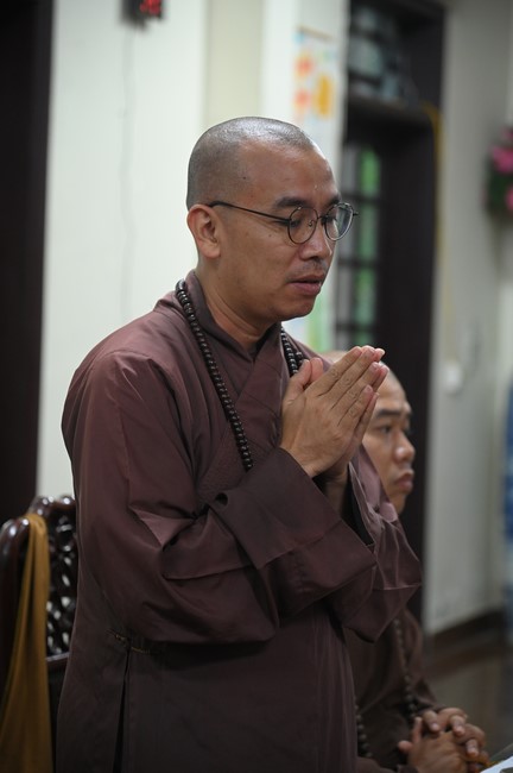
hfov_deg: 11.4
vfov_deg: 17.1
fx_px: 2570
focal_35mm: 120
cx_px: 256
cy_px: 386
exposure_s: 1/60
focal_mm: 120
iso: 2200
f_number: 4
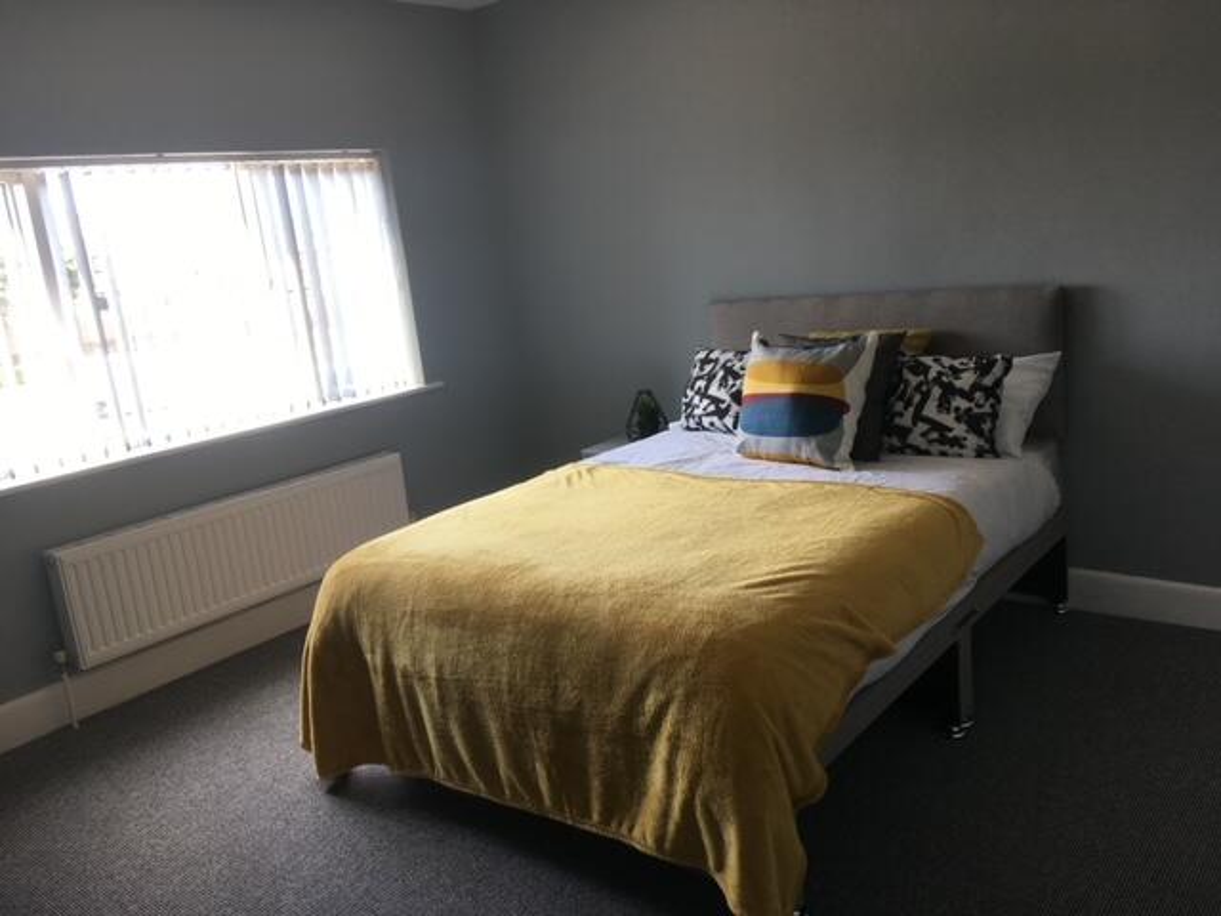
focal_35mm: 29
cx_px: 610
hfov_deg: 61.7
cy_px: 458
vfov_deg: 48.2
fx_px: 1023
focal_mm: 4.15
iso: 25
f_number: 2.2
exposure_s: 1/50
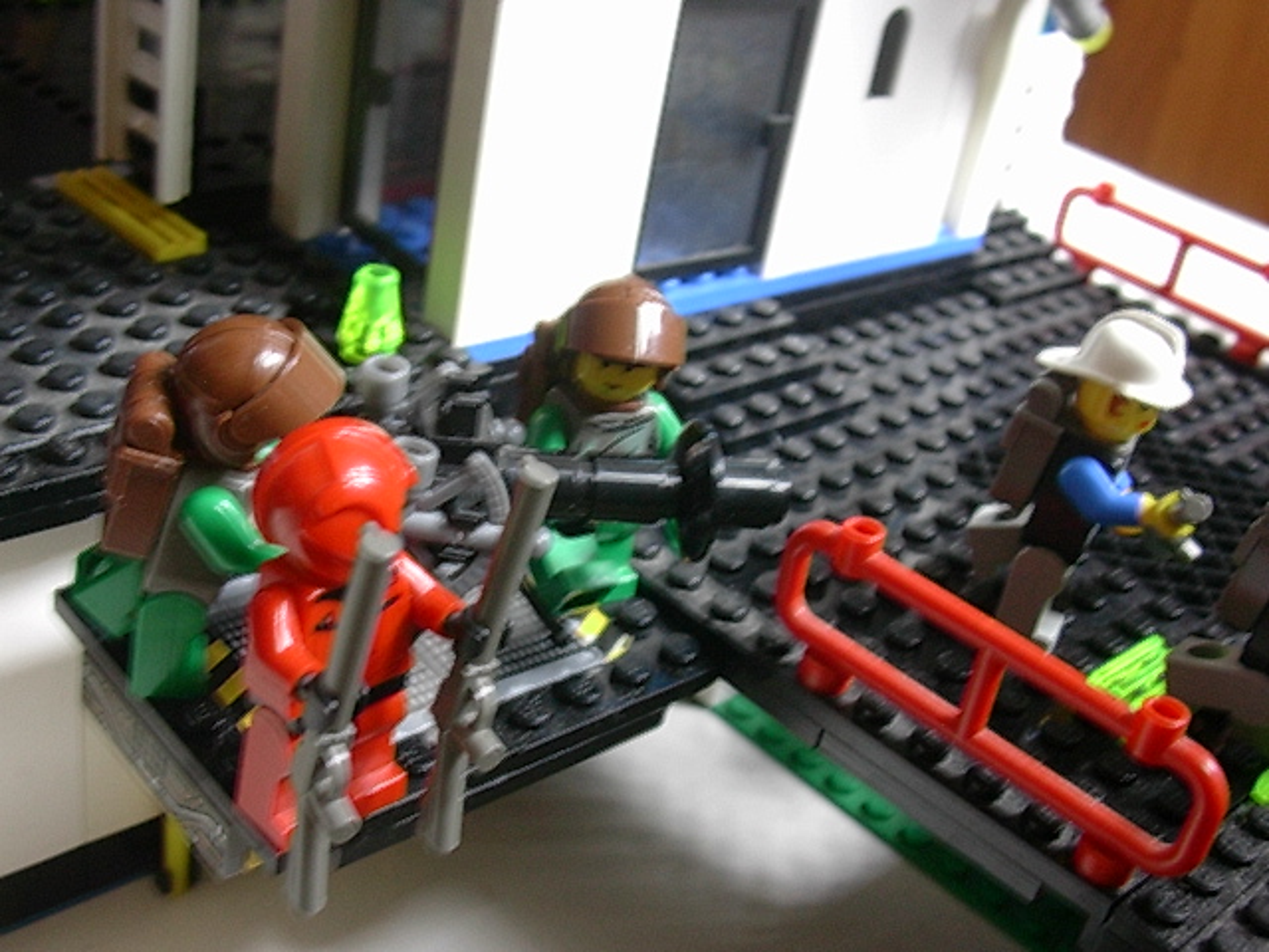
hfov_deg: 42.1
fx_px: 1650
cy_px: 476
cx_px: 634
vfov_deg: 32.2
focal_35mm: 45
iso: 70
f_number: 2.9
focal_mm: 6.7
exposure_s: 1/8.7
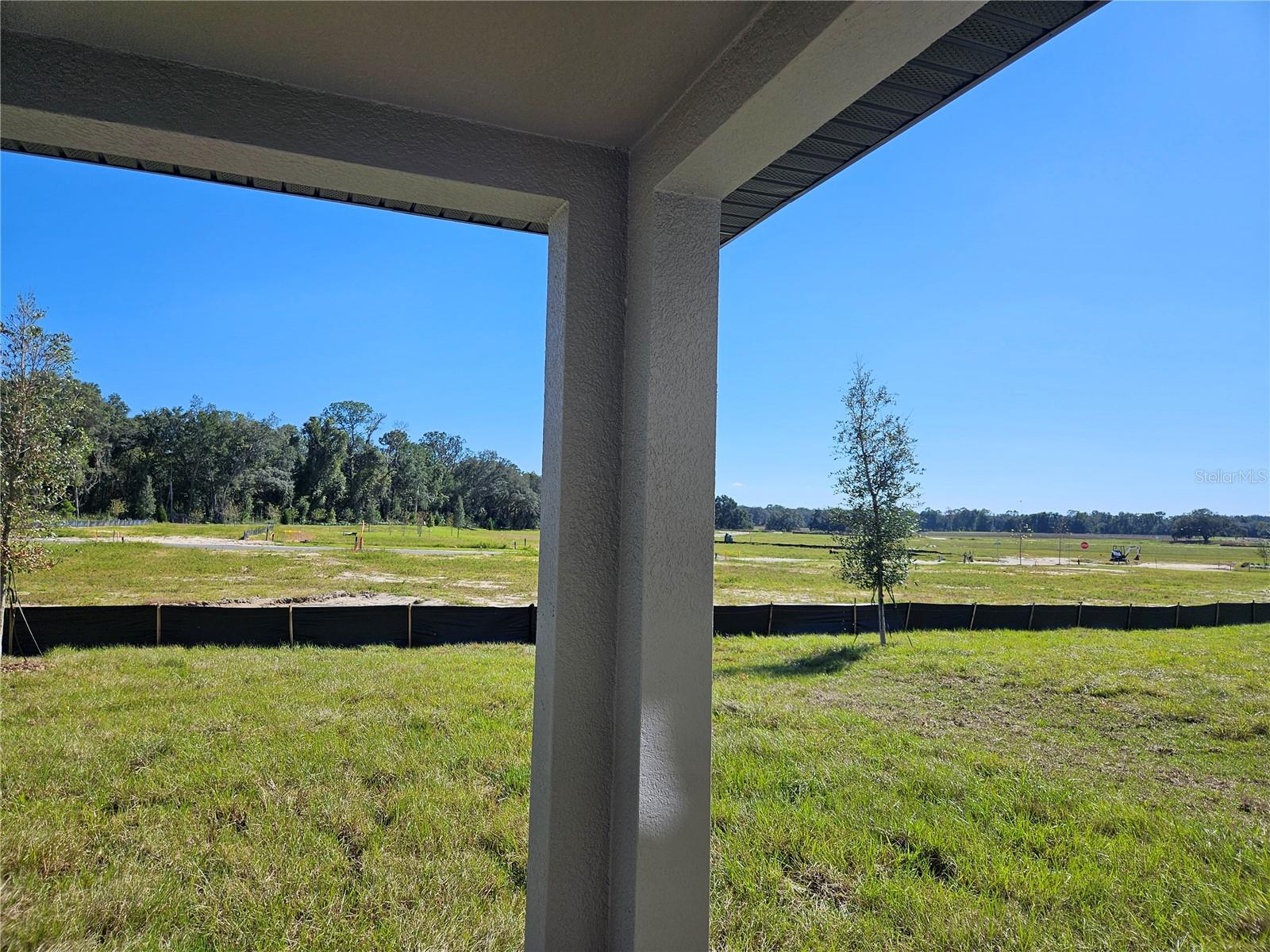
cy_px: 476
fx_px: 844
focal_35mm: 23
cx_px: 635
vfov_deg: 58.9
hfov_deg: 73.9
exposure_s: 1/2346
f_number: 1.8
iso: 25
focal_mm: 5.4
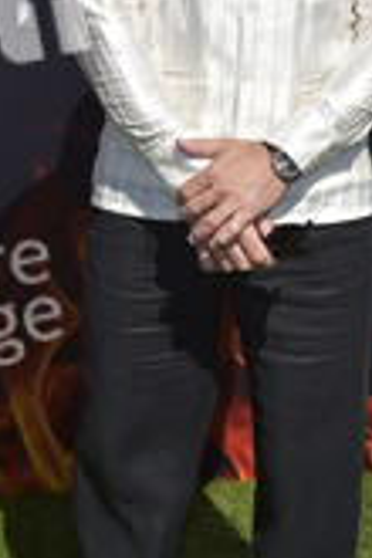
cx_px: 259
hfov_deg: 14.8
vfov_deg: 22.0
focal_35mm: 92
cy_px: 152
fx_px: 1426
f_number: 8
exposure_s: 1/250
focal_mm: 38
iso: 200
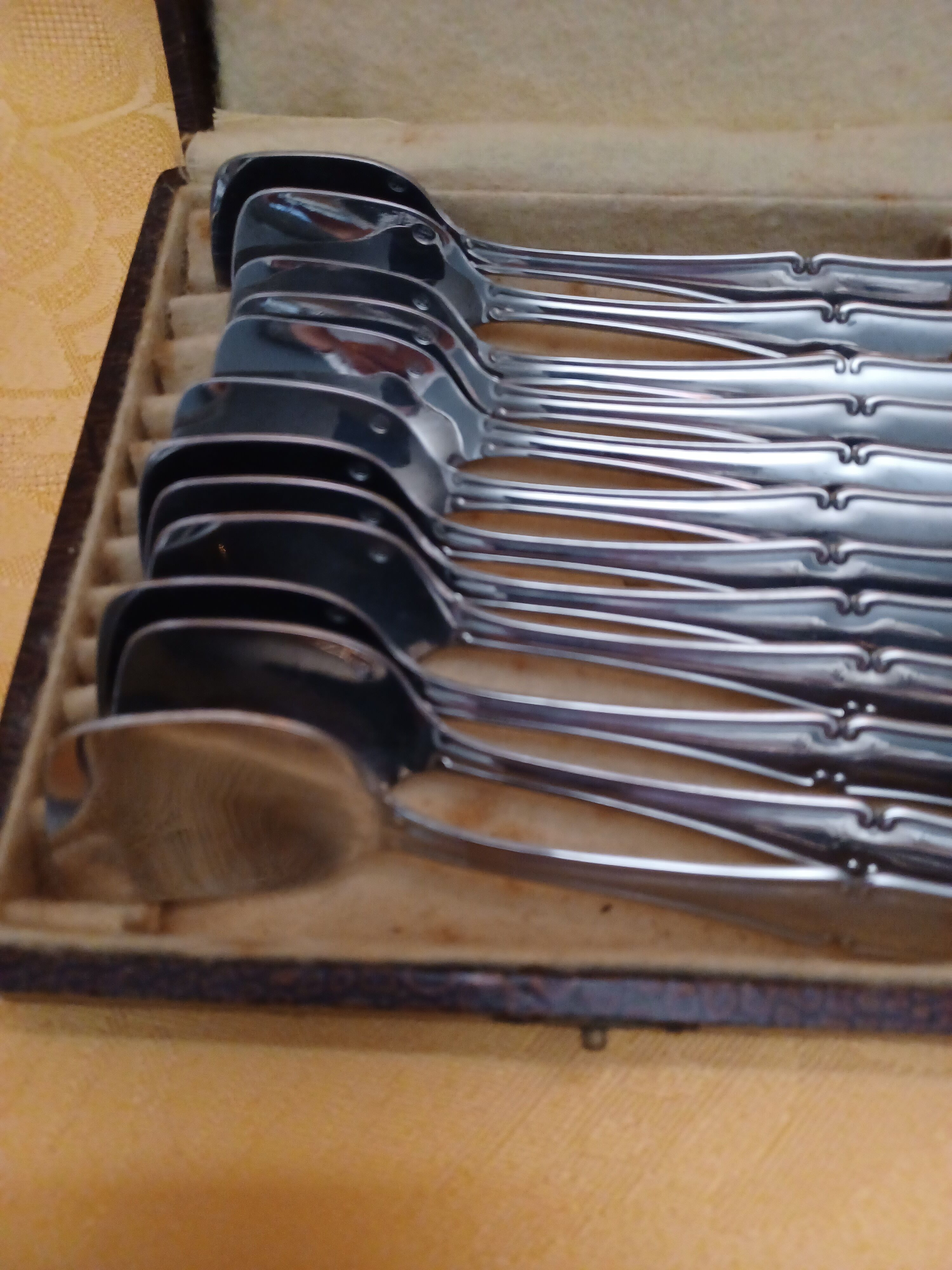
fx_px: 917
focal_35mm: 25
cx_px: 476
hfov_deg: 54.9
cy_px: 635
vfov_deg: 69.4
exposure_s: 1/20
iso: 1250
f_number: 1.8
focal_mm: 4.6
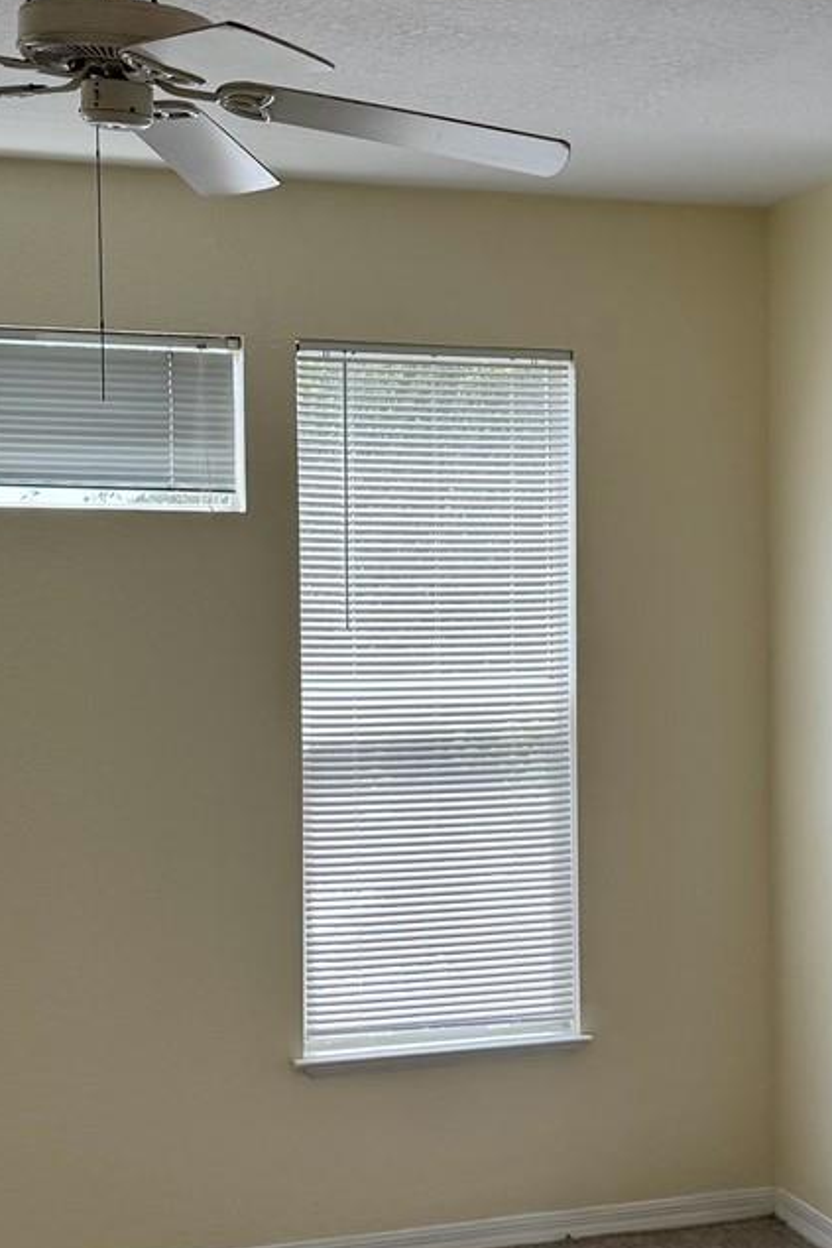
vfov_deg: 31.9
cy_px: 679
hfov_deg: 21.4
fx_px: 2183
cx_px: 618
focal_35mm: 63
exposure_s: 1/333
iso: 80
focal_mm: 6.76
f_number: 1.78
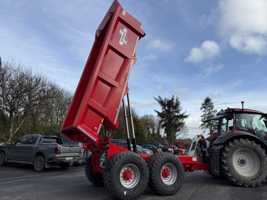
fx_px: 185
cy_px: 100
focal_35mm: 24
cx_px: 134
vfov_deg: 56.8
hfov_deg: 71.6
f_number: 1.78
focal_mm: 6.76
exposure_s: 1/3425
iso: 80
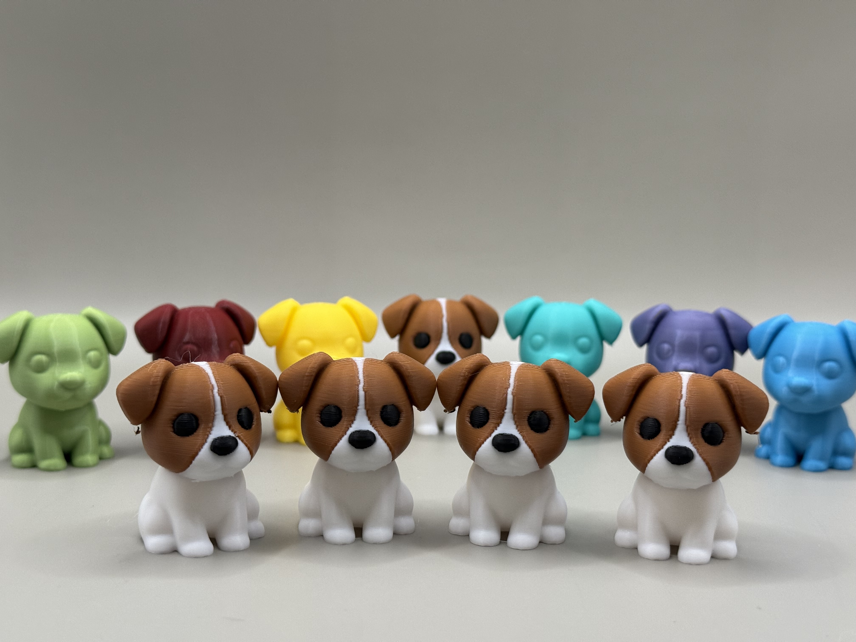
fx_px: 1187
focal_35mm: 48
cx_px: 428
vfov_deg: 30.3
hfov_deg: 39.7
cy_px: 321
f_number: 1.78
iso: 125
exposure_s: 1/59
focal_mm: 6.76
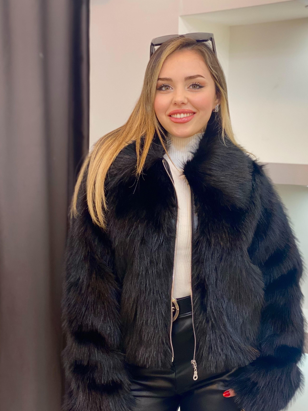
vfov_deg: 31.6
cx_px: 180
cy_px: 234
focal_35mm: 61
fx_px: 724
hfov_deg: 24.0
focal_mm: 6
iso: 125
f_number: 2
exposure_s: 1/100
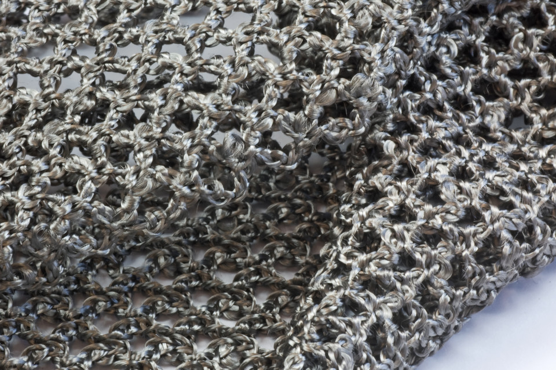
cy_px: 185
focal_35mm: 135
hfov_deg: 15.2
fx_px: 2083
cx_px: 278
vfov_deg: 10.1
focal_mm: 90
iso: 200
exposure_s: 1.1
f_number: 45
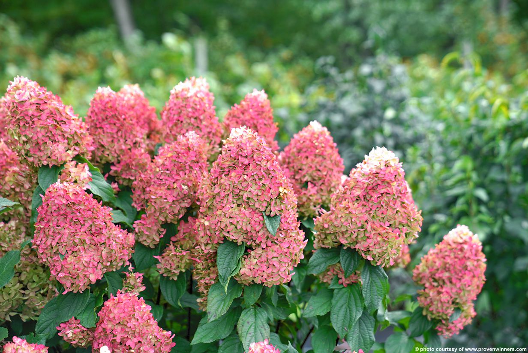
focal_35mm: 70
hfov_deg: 28.8
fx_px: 1027
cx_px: 264
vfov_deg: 19.5
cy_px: 176
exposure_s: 1/320
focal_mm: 70
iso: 100
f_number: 3.2
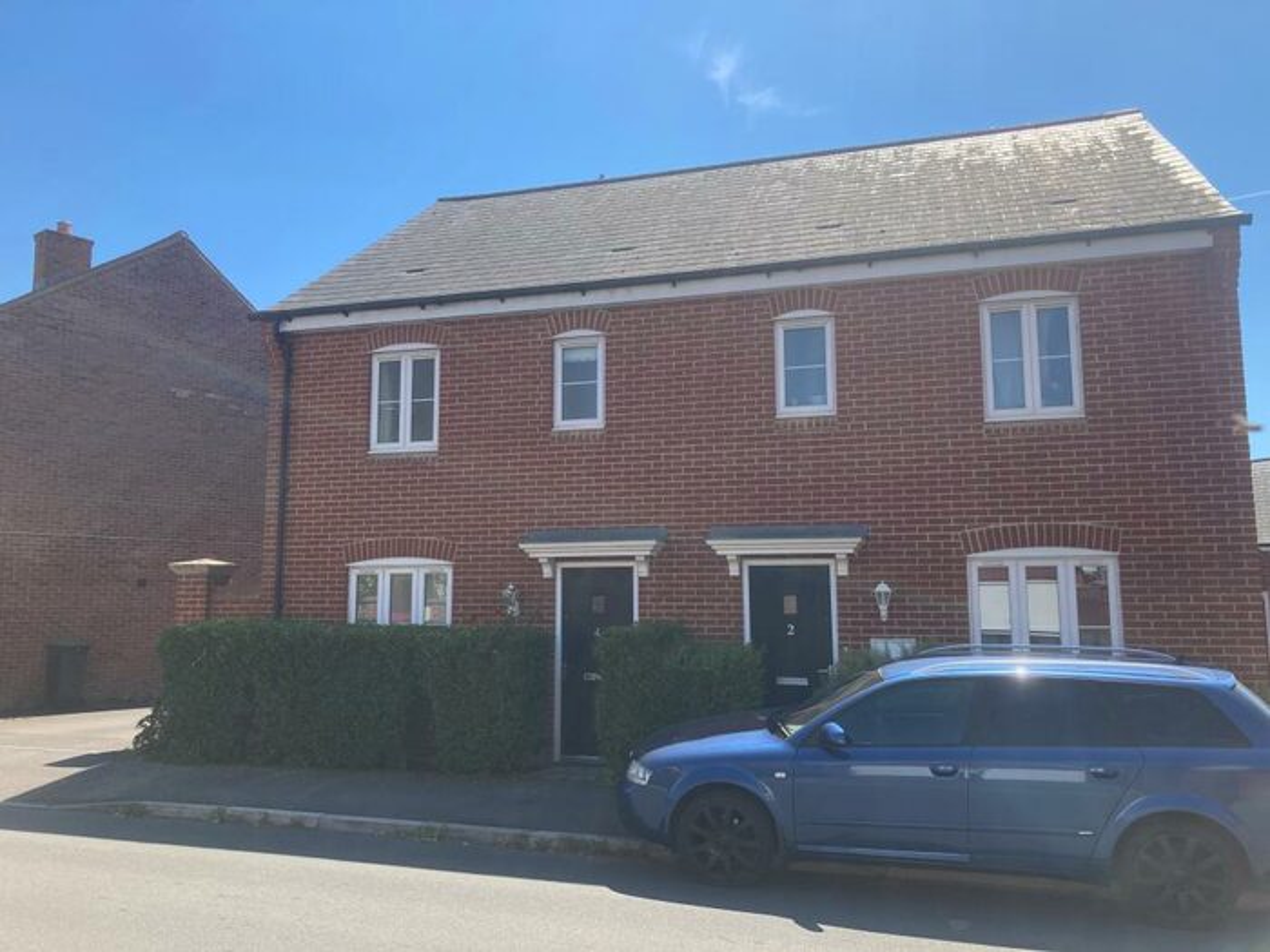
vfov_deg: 49.7
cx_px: 635
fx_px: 1027
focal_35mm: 28
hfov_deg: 63.4
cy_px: 476
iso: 20
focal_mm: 3.99
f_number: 1.8
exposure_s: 1/1412
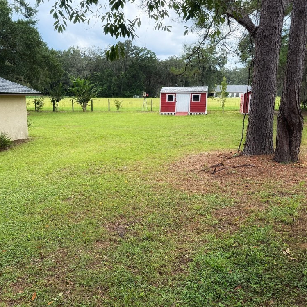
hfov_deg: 55.3
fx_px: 291
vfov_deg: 55.6
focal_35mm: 29
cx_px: 125
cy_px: 150
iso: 100
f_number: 1.78
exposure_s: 1/1230
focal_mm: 6.76
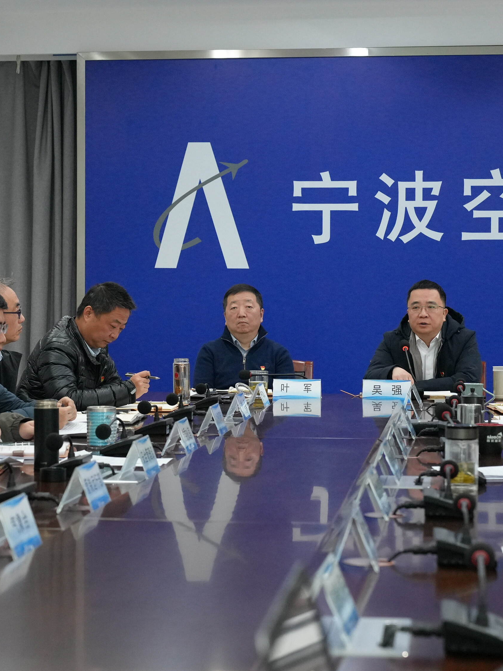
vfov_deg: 21.5
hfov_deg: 16.2
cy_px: 320
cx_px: 170
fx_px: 1763
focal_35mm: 91
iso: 2500
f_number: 4
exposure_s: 1/160
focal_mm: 45
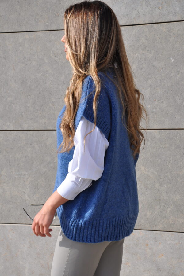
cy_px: 138
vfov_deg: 18.2
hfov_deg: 12.2
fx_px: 864
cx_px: 92
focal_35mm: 112
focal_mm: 75
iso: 200
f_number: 9
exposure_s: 1/320
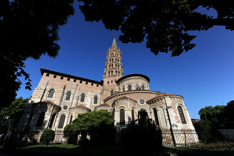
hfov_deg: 100.4
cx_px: 117
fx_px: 97
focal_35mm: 15
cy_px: 78
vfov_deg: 77.2
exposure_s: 1/1000
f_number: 7.1
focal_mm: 15
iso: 200
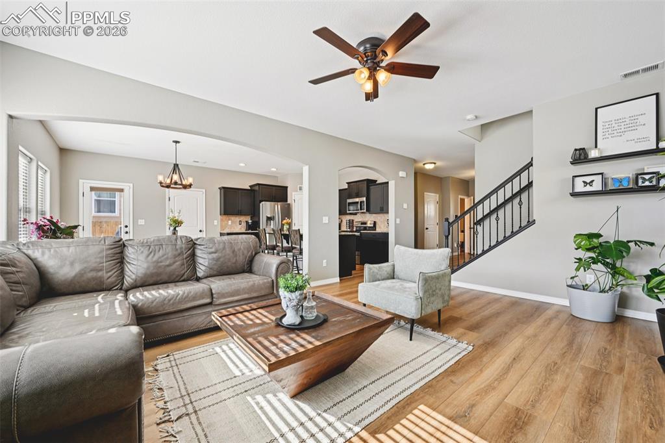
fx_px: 259
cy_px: 222
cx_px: 332
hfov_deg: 104.3
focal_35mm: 14
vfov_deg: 81.2
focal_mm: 14
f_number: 11
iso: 250
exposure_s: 1/15
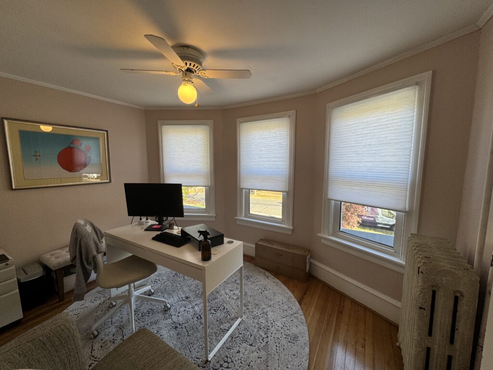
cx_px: 246
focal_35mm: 14
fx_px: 199
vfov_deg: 85.7
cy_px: 185
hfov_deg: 102.1
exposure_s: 1/120
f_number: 2.2
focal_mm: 2.22
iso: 80
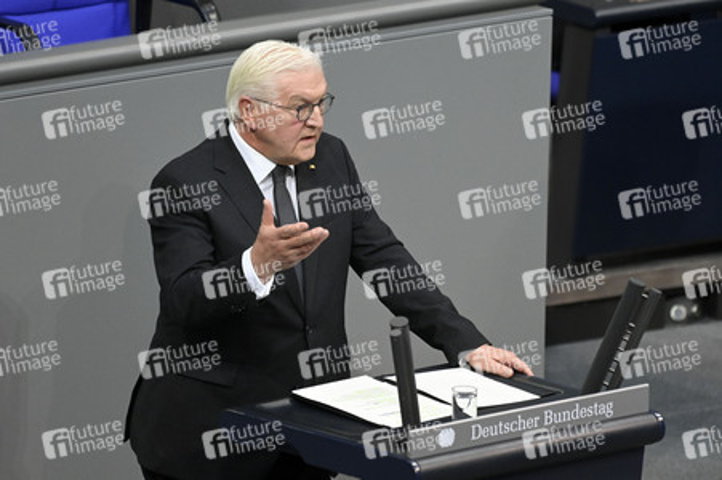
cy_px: 240
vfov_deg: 3.6
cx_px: 361
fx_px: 7615
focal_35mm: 380
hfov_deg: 5.4
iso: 10000
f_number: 5.6
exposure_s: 1/400
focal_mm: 380
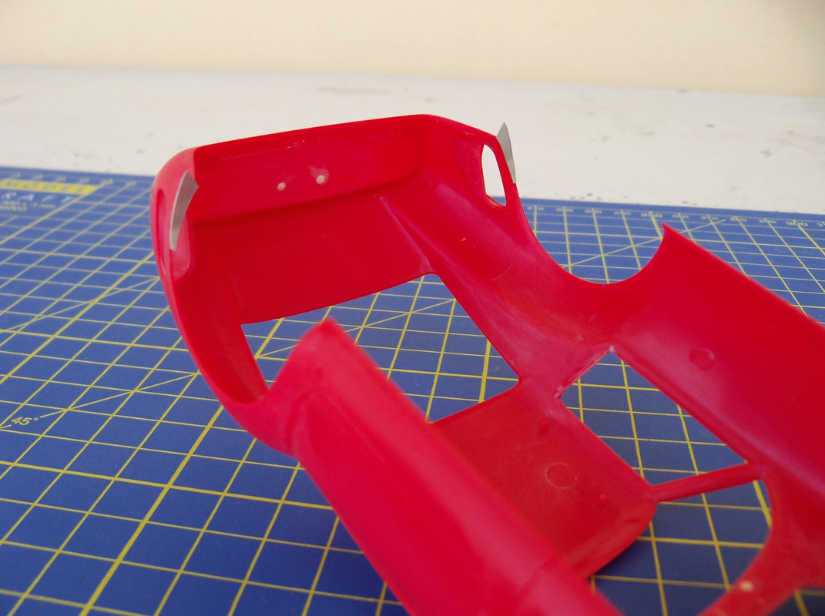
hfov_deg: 52.7
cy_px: 308
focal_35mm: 35
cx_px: 412
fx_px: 833
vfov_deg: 40.6
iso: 80
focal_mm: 6.2
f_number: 3.5
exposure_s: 1/50
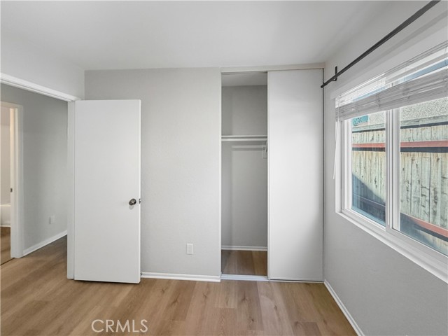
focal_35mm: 14
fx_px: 181
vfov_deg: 85.7
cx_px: 224
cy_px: 168
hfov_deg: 102.1
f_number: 2.2
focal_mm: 2.2
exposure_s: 1/121
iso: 200
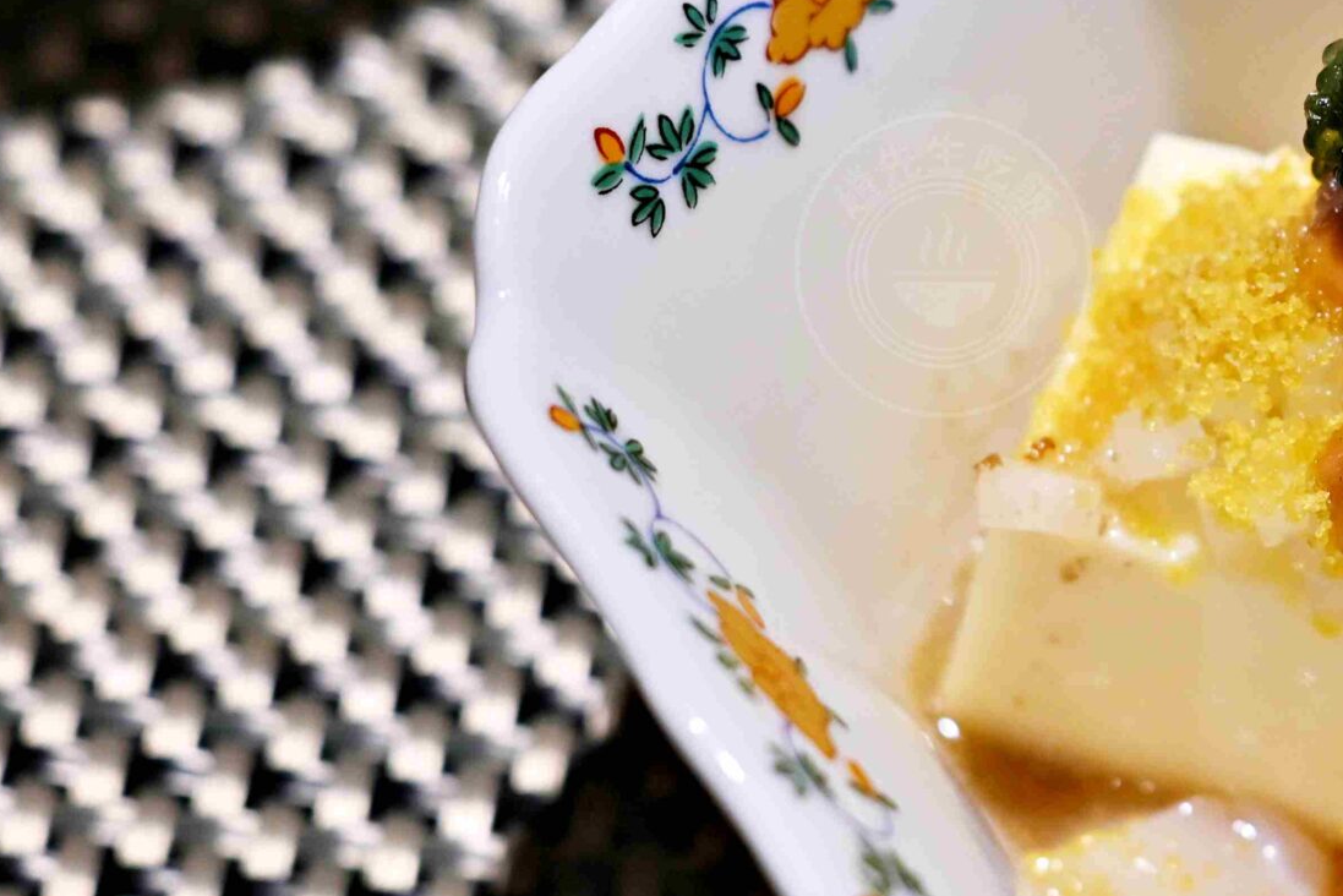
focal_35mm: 175
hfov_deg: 11.5
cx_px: 1558
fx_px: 6530
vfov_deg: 7.9
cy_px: 392
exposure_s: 1/200
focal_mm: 50
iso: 560
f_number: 3.2
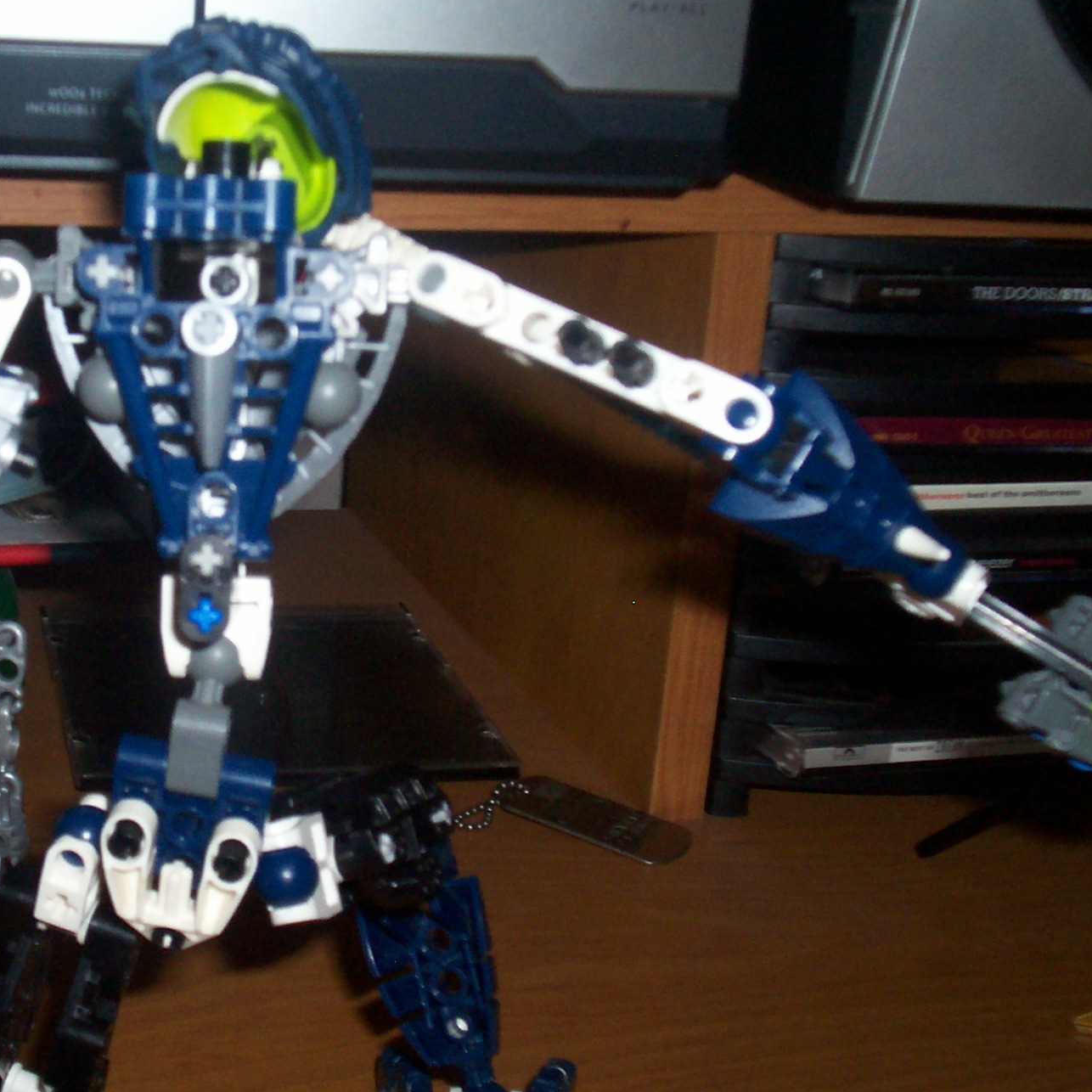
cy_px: 523
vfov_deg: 30.0
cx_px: 266
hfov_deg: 29.5
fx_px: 2034
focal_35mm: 57
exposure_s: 1/64
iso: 140
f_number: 4.5
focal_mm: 5.9
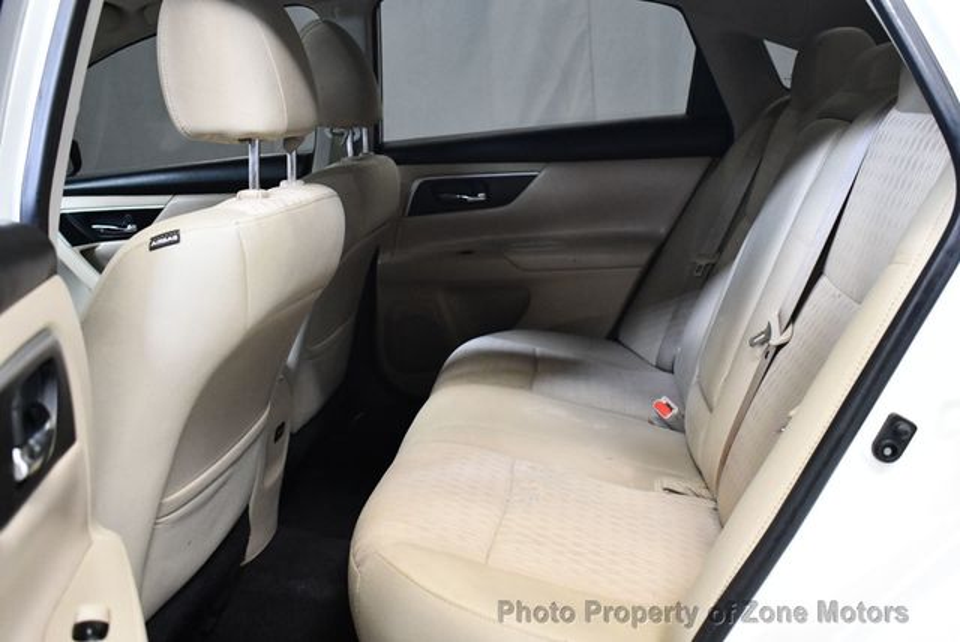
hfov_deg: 53.1
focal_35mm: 36
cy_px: 321
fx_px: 961
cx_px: 480
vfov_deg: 36.9
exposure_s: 1/100
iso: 3200
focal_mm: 18
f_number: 3.5
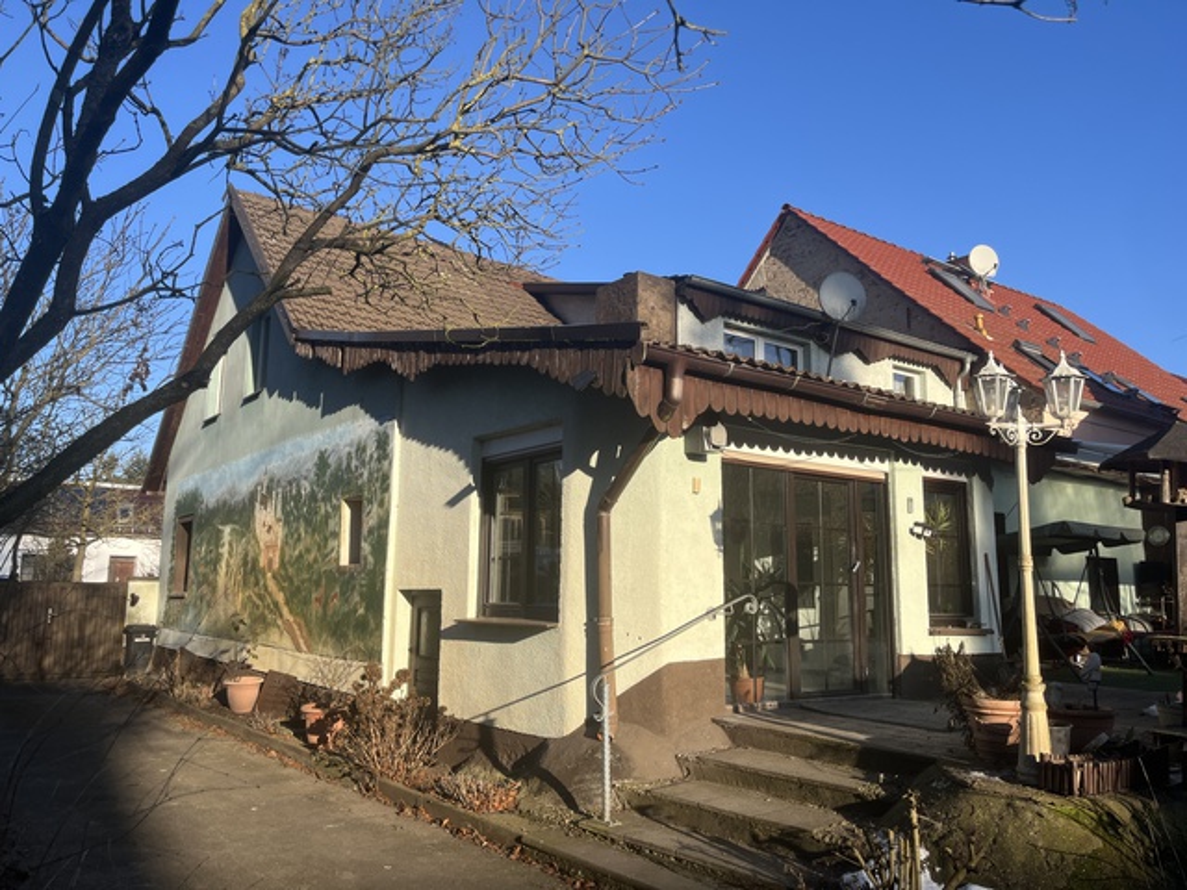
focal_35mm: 26
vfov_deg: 53.1
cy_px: 445
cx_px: 594
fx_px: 892
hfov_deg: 67.3
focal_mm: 5.1
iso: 50
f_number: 1.6
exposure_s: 1/1992
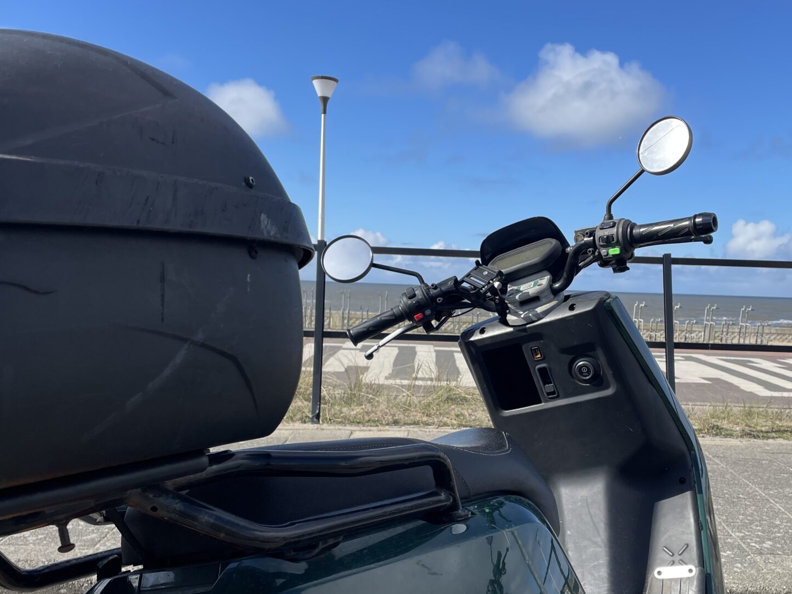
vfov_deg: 38.5
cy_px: 361
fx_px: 846
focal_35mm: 37
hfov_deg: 49.7
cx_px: 492
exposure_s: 1/3125
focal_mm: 4.2
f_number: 1.6
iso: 32
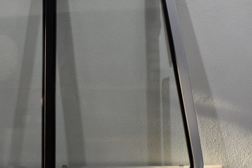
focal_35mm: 61
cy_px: 61
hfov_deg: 32.4
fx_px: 427
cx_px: 69
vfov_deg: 22.2
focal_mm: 21
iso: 400
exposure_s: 1/250
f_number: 5
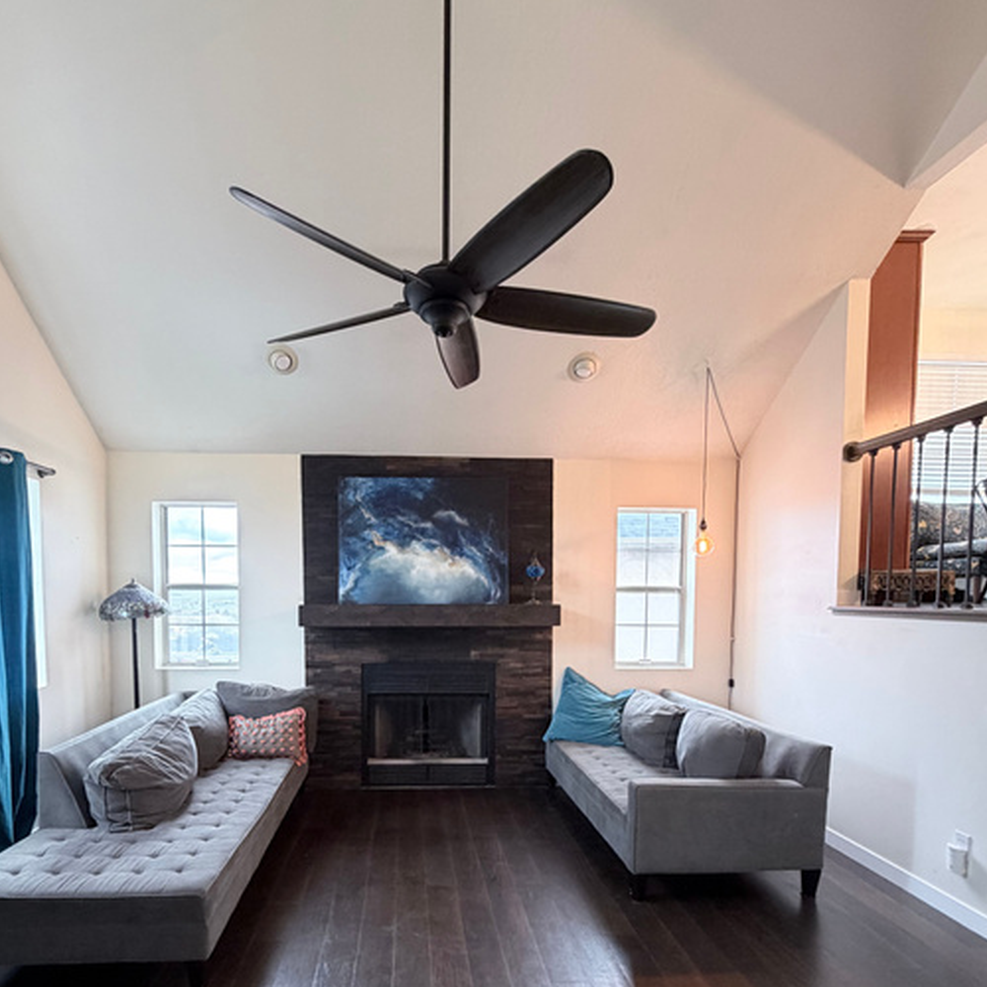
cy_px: 632
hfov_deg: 77.4
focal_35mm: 19
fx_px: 613
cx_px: 434
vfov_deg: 76.0
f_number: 2.2
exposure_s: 1/60
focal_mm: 2.22
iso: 320
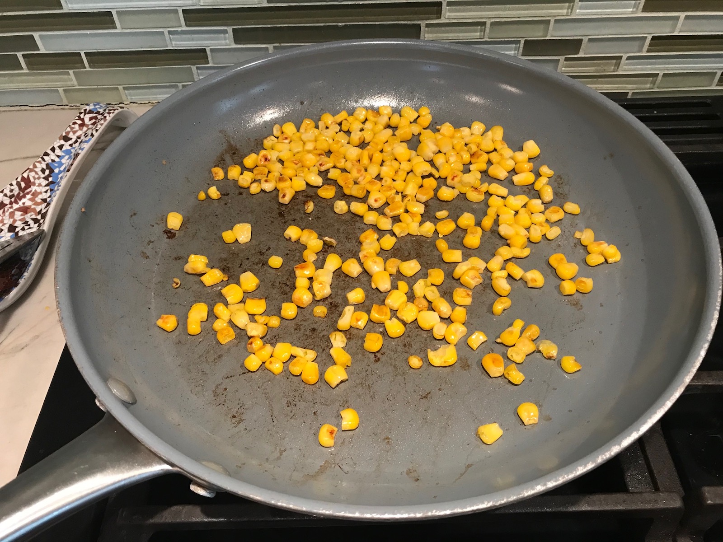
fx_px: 585
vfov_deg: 49.7
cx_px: 362
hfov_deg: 63.4
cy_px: 271
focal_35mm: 28
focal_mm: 3.99
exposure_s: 1/20
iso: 40
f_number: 1.8
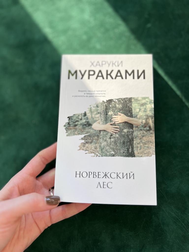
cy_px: 126
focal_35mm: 26
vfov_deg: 67.3
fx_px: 189
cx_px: 94
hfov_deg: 53.1
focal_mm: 5.7
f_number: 1.5
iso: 40
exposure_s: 1/153
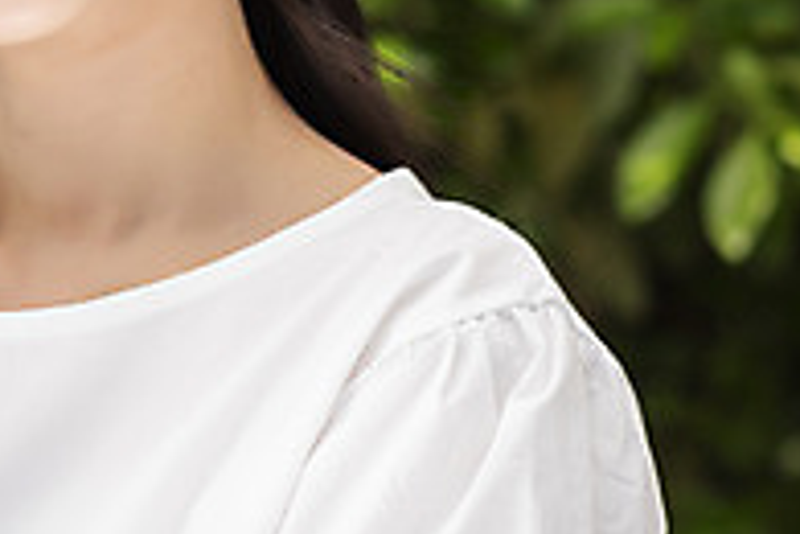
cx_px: 166
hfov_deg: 6.4
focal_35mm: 322
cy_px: -49
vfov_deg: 4.3
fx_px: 7155
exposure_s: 1/400
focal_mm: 105
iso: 100
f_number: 4
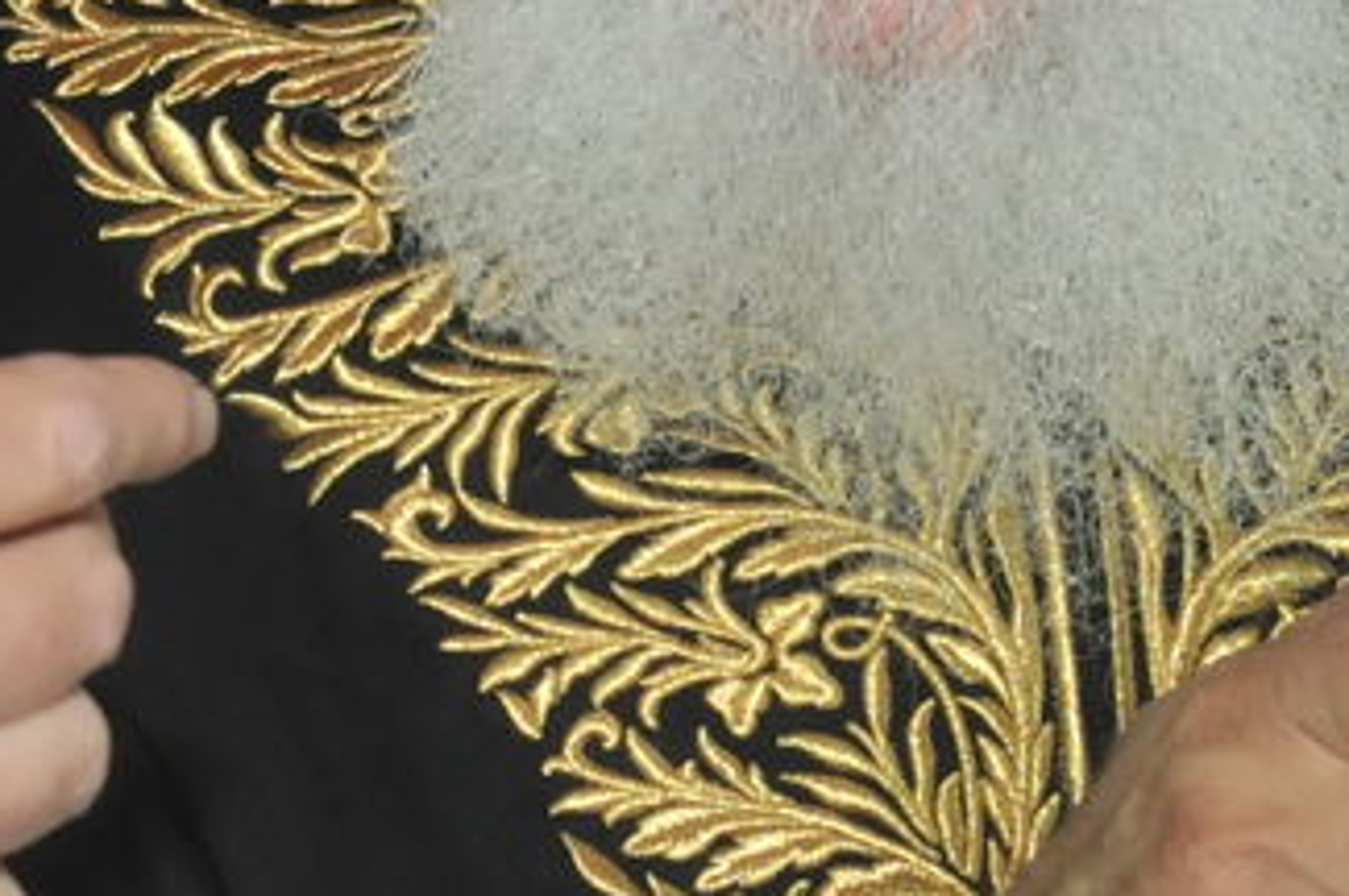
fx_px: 5316
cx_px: -374
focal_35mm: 142
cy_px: -483
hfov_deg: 13.9
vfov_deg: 9.4
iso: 1000
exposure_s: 1/100
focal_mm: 22
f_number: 6.3
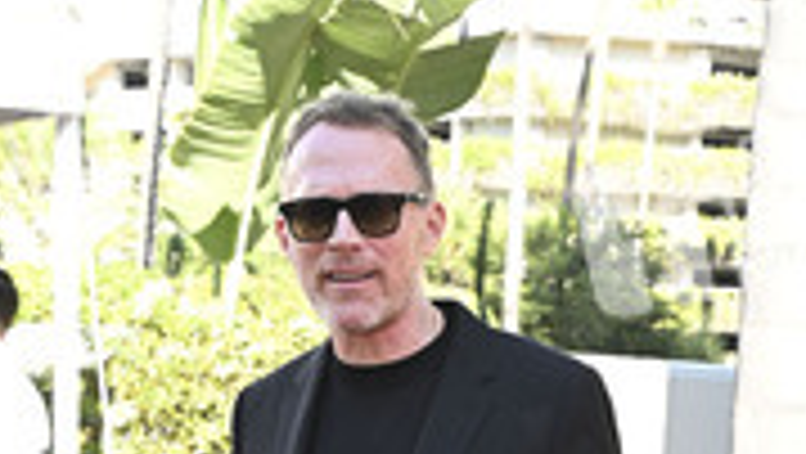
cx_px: 396
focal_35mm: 82
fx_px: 1754
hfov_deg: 25.9
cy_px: 886
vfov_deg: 13.0
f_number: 5.6
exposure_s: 1/320
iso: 640
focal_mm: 35
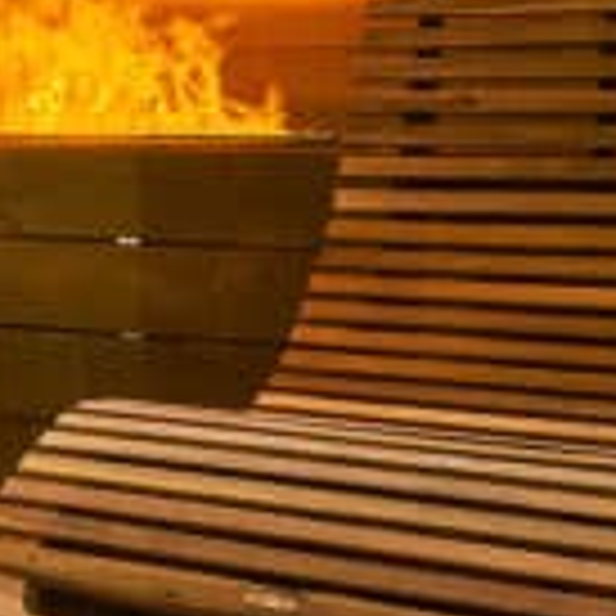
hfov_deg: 10.6
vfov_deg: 15.8
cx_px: -1272
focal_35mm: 108
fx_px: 2174
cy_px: -7
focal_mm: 17
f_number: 7.1
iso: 1600
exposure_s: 1/3
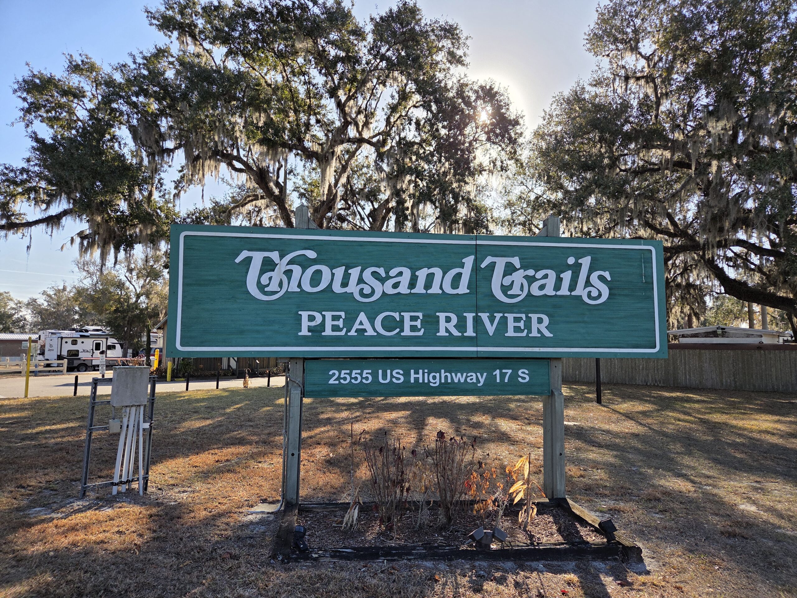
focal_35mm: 23
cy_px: 299
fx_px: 530
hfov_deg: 73.9
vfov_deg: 58.9
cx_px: 398
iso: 80
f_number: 1.8
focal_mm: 5.4
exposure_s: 1/4559
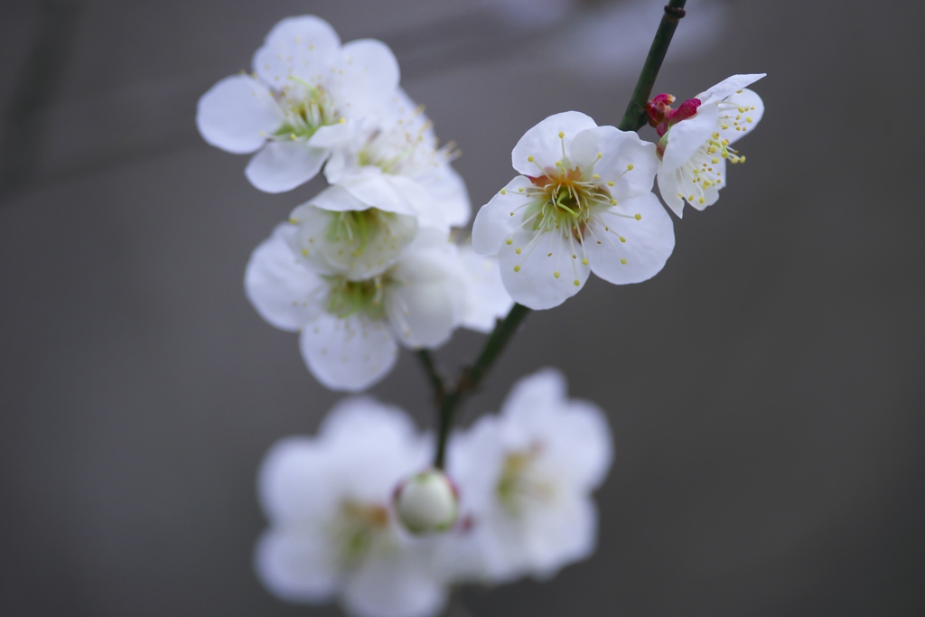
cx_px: 462
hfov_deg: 6.9
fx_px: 7709
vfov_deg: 4.6
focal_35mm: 300
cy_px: 308
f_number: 5.6
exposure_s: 1/2000
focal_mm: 300
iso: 400
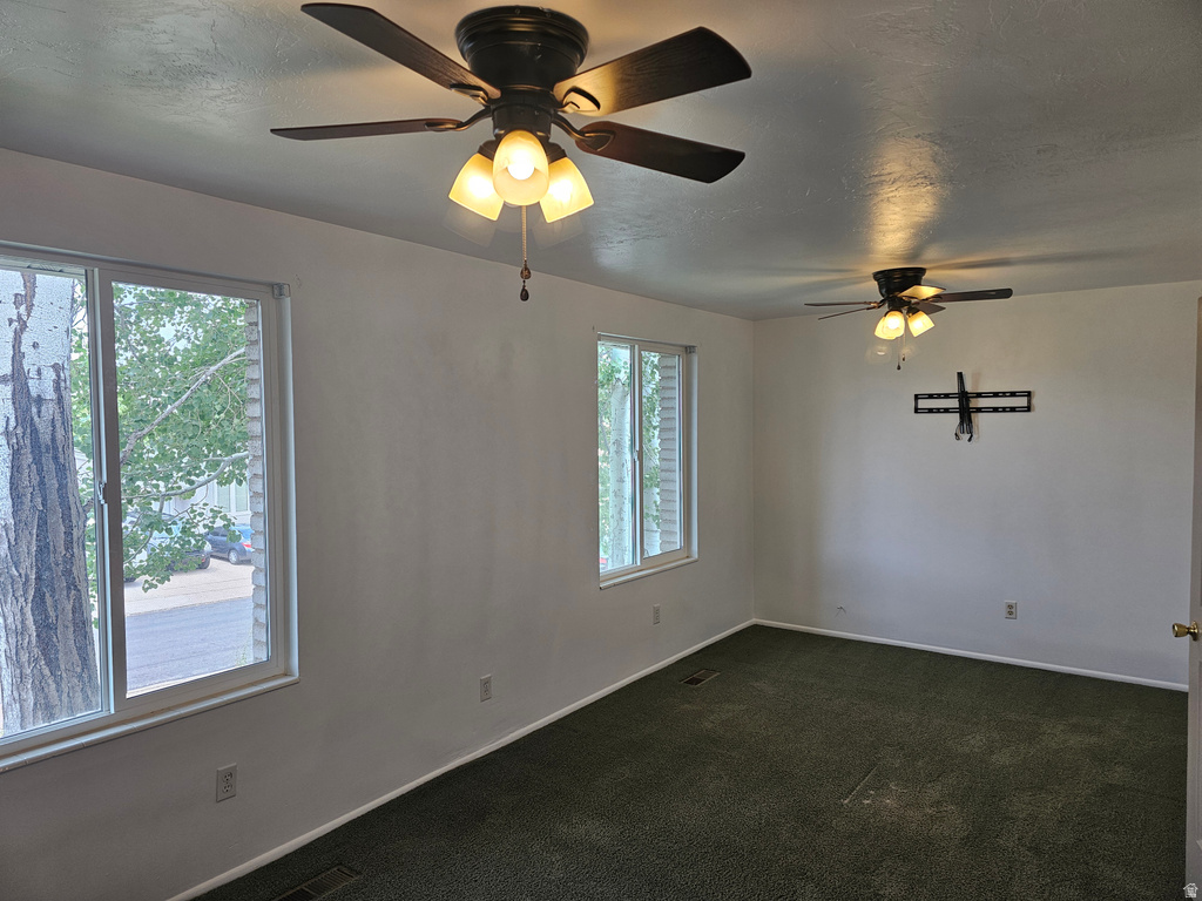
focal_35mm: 23
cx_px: 601
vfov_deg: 58.9
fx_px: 799
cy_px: 450
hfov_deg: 73.9
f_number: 1.7
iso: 100
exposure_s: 1/120
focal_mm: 6.3
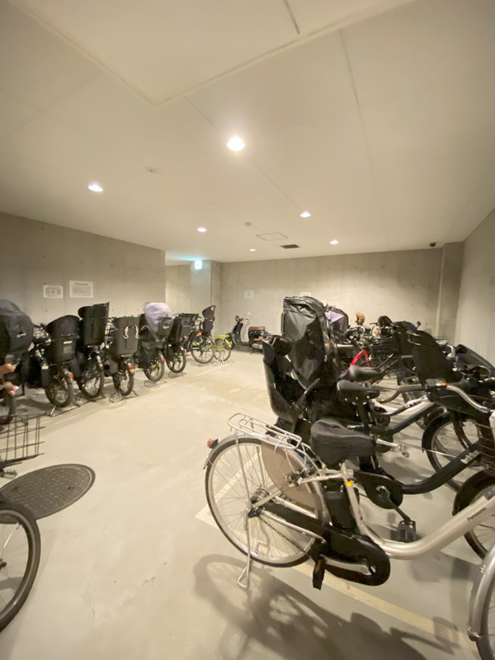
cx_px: 248
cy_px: 330
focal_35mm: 13
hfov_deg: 89.9
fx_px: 248
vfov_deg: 106.2
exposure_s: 1/17
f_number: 2.4
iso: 2000
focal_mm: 1.54
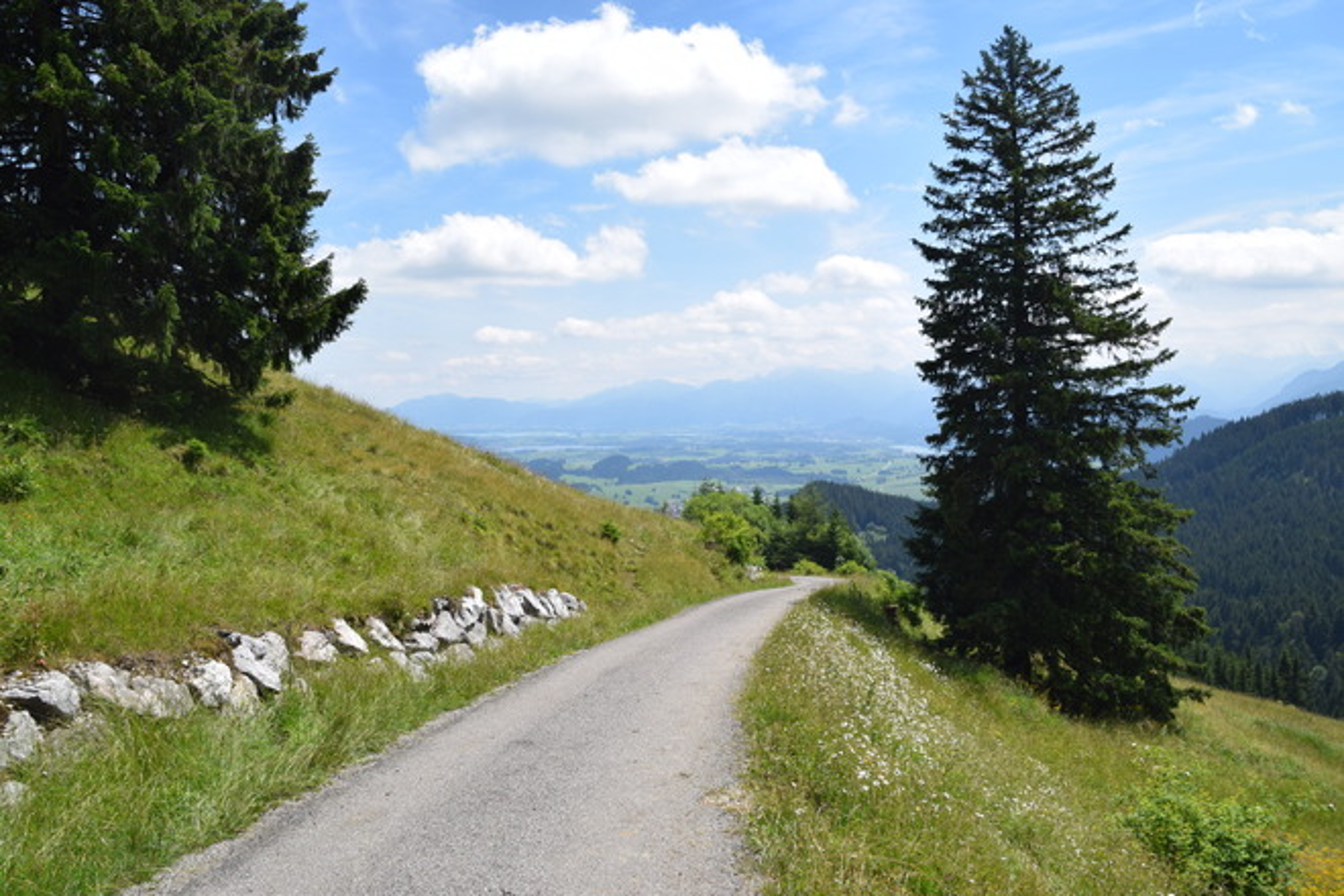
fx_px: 1008
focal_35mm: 27
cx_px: 672
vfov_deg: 47.9
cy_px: 448
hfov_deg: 67.4
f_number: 10
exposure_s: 1/400
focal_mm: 18
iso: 200
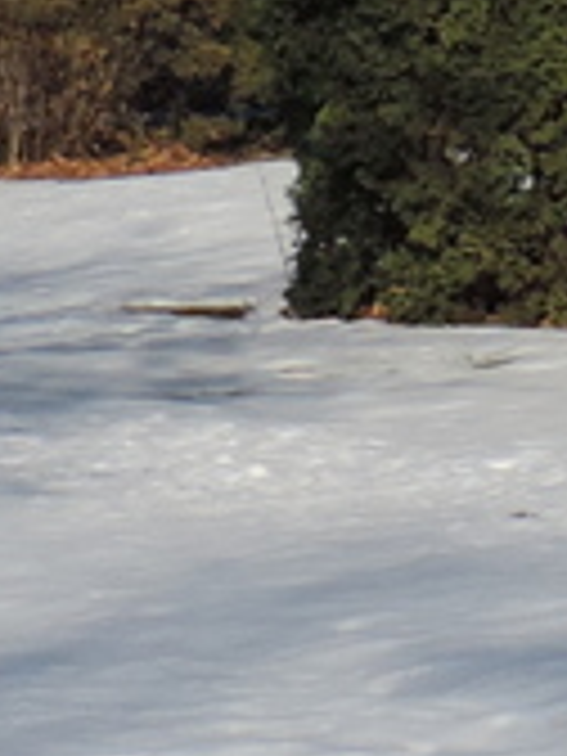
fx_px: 7469
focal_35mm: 342
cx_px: 2354
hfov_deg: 4.0
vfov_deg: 5.8
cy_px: -216
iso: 80
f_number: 3.3
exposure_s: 1/1250
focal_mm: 7.1
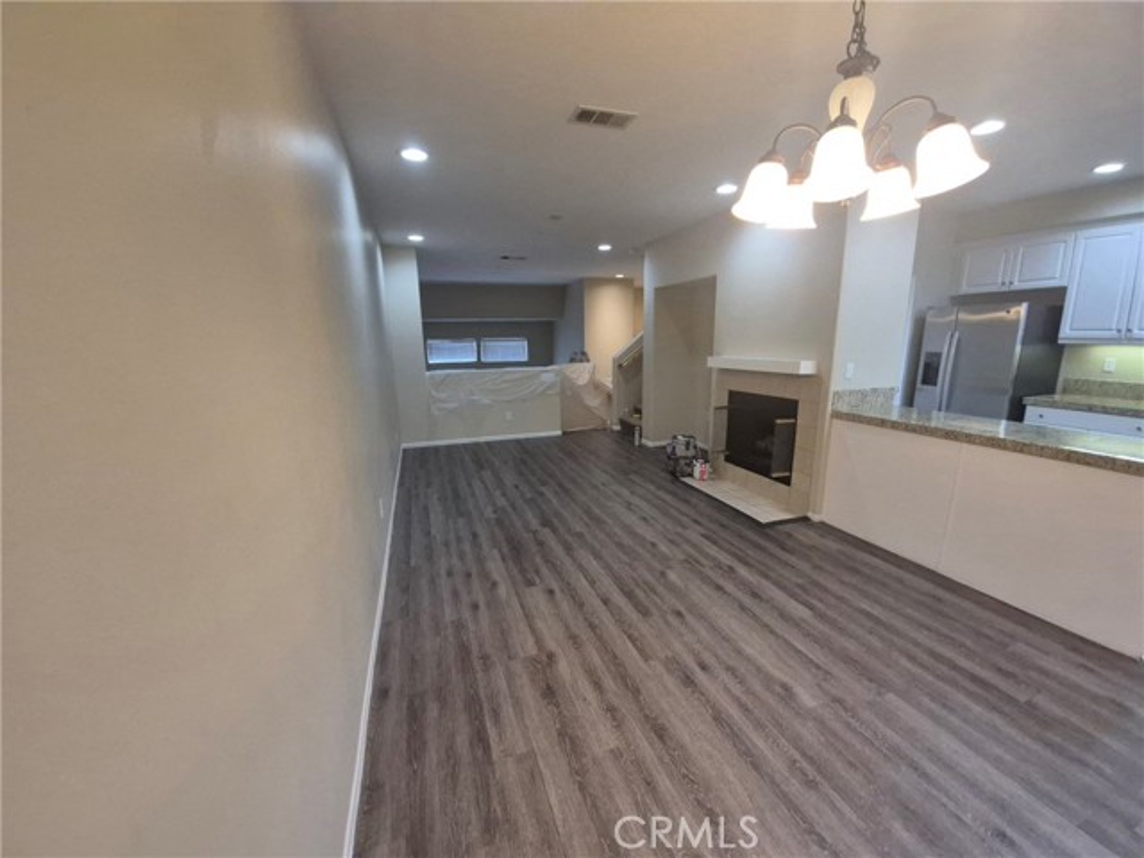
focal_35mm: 13
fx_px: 430
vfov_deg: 89.9
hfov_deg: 106.2
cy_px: 429
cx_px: 572
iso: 160
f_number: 2.2
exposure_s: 1/60.2
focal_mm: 1.74
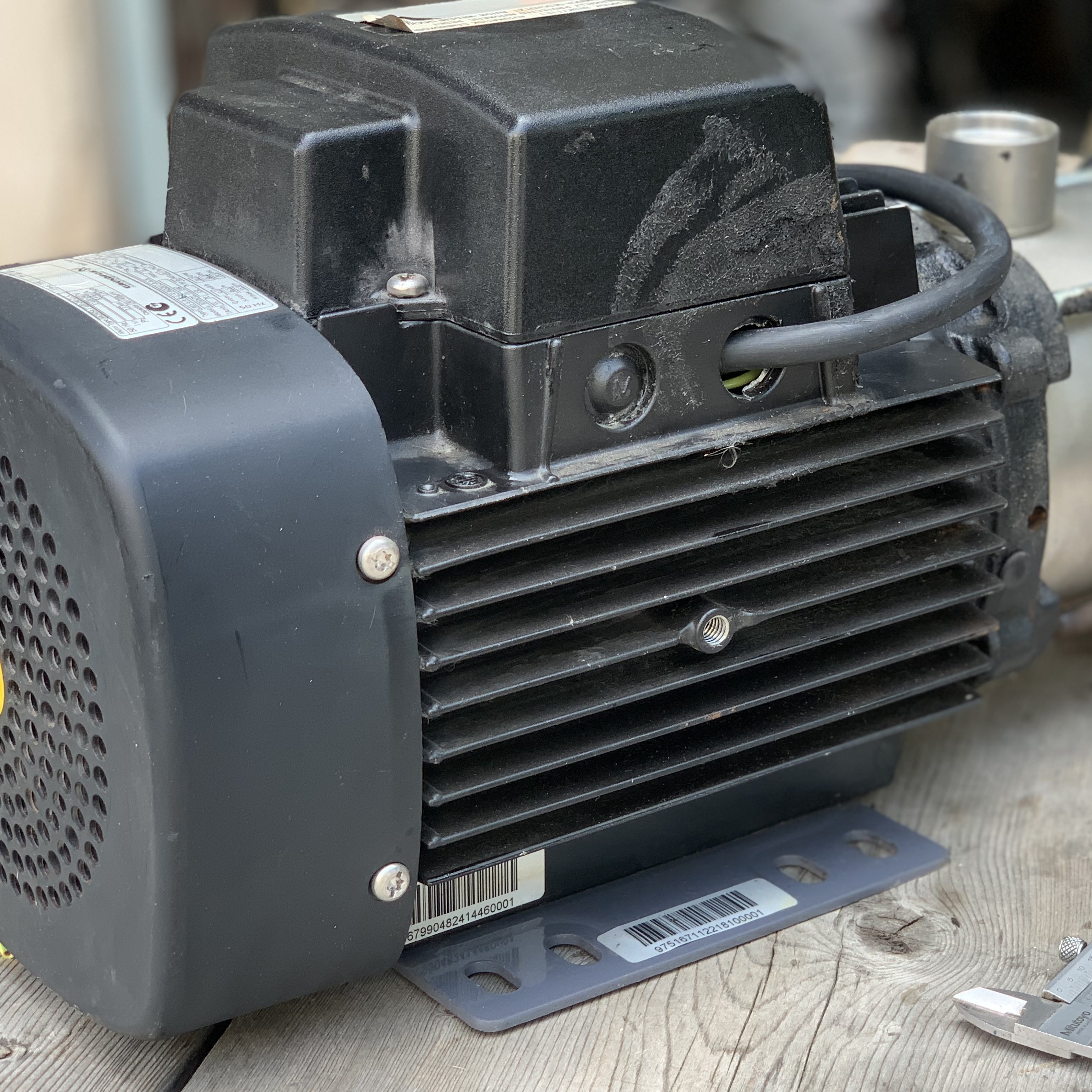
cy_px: 590
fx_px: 2784
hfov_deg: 22.2
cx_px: 671
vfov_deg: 22.2
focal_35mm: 78
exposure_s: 1/122
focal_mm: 6
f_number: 2.4
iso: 32
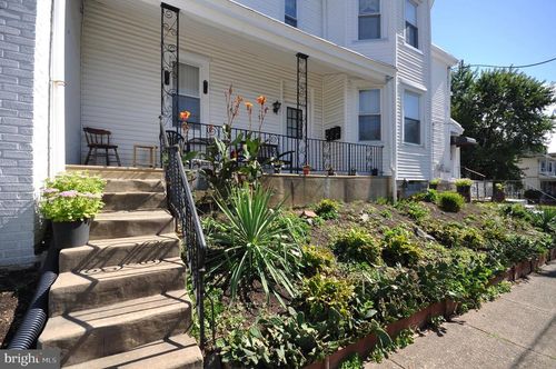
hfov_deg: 100.5
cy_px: 184
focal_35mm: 15
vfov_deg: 77.2
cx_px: 278
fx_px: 231
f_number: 7.1
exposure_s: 1/200
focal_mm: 10
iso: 100
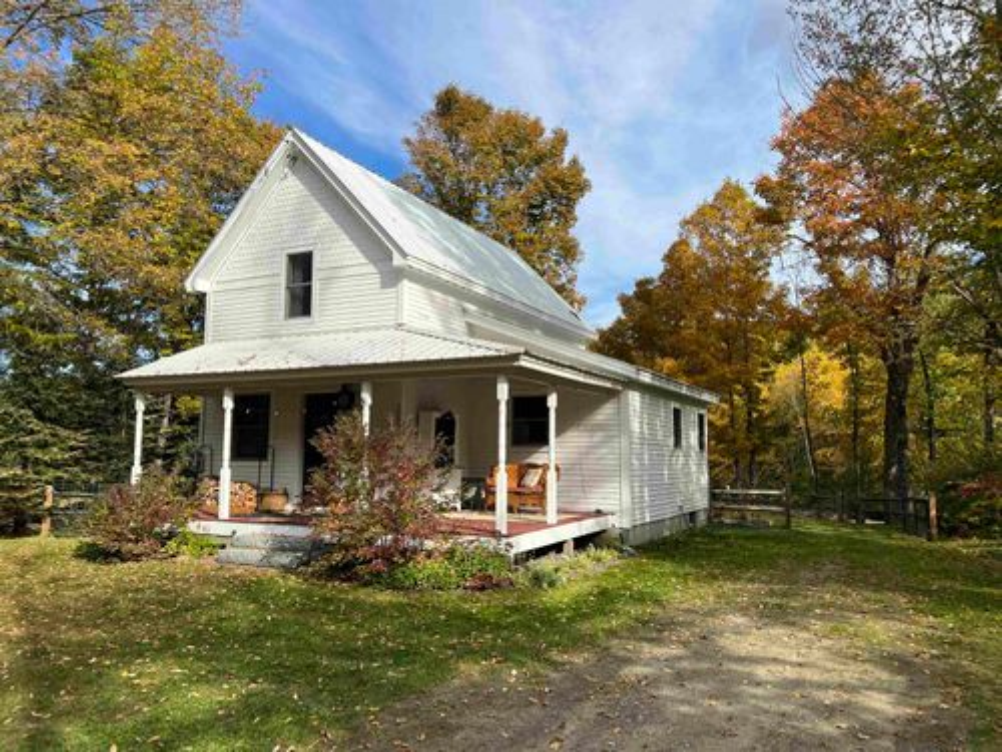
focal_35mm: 26
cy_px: 376
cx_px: 501
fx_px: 753
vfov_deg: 53.1
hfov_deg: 67.3
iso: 50
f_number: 1.5
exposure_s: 1/2994
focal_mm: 5.7
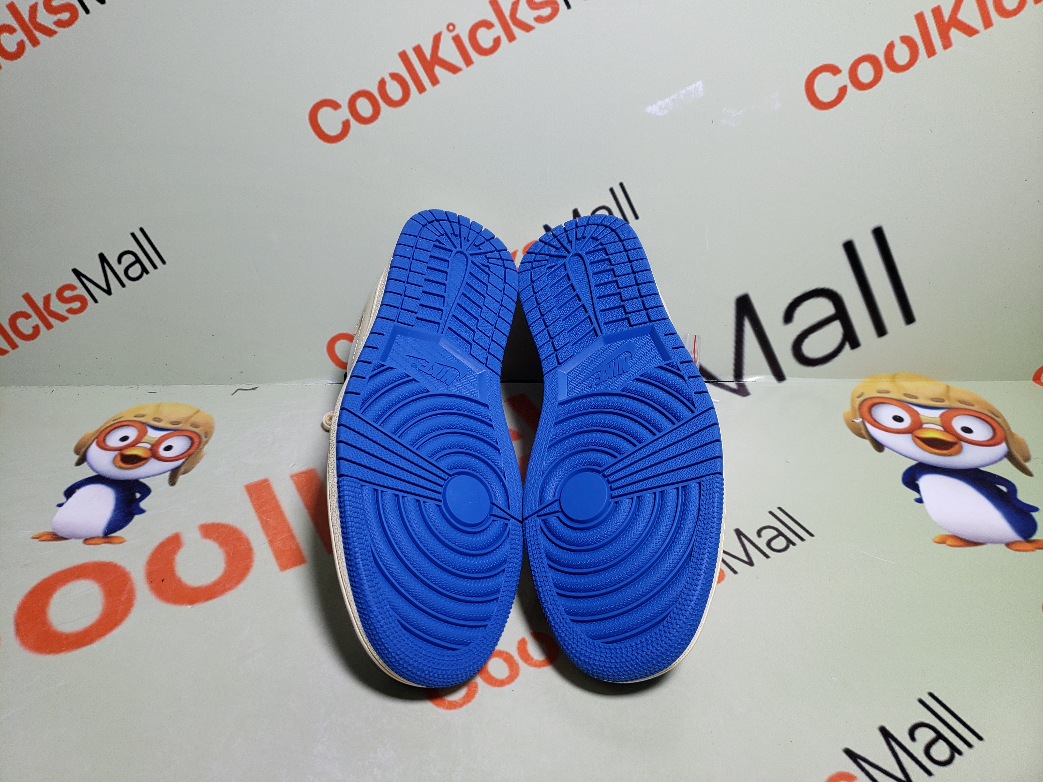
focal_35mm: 26
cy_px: 391
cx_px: 522
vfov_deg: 53.1
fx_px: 783
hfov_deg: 67.3
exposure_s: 1/345
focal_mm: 4.3
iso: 50
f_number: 1.5
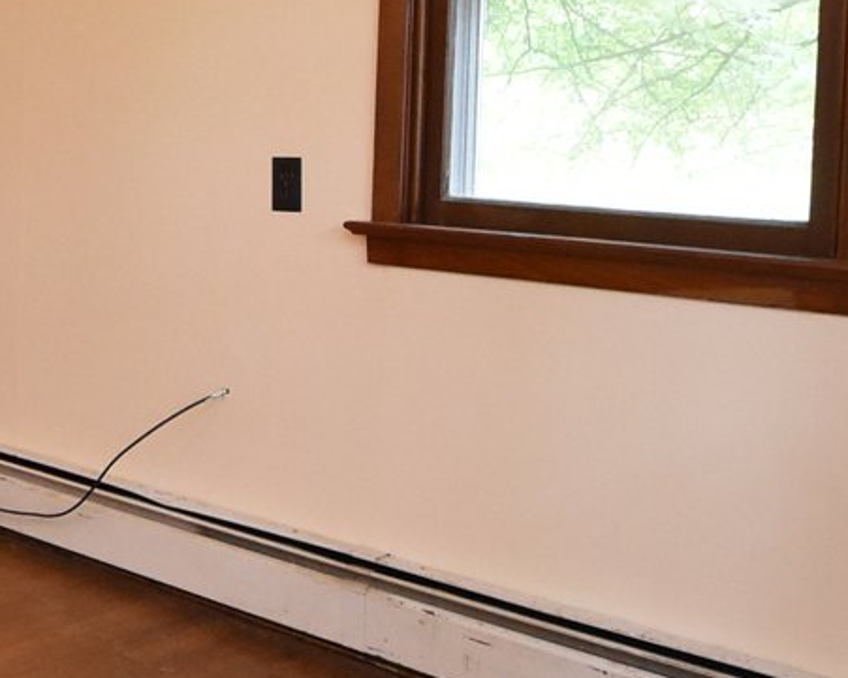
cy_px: 144
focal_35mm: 53
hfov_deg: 30.4
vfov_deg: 28.1
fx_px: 1330
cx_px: -154
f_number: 4
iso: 4000
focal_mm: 10
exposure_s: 1/60
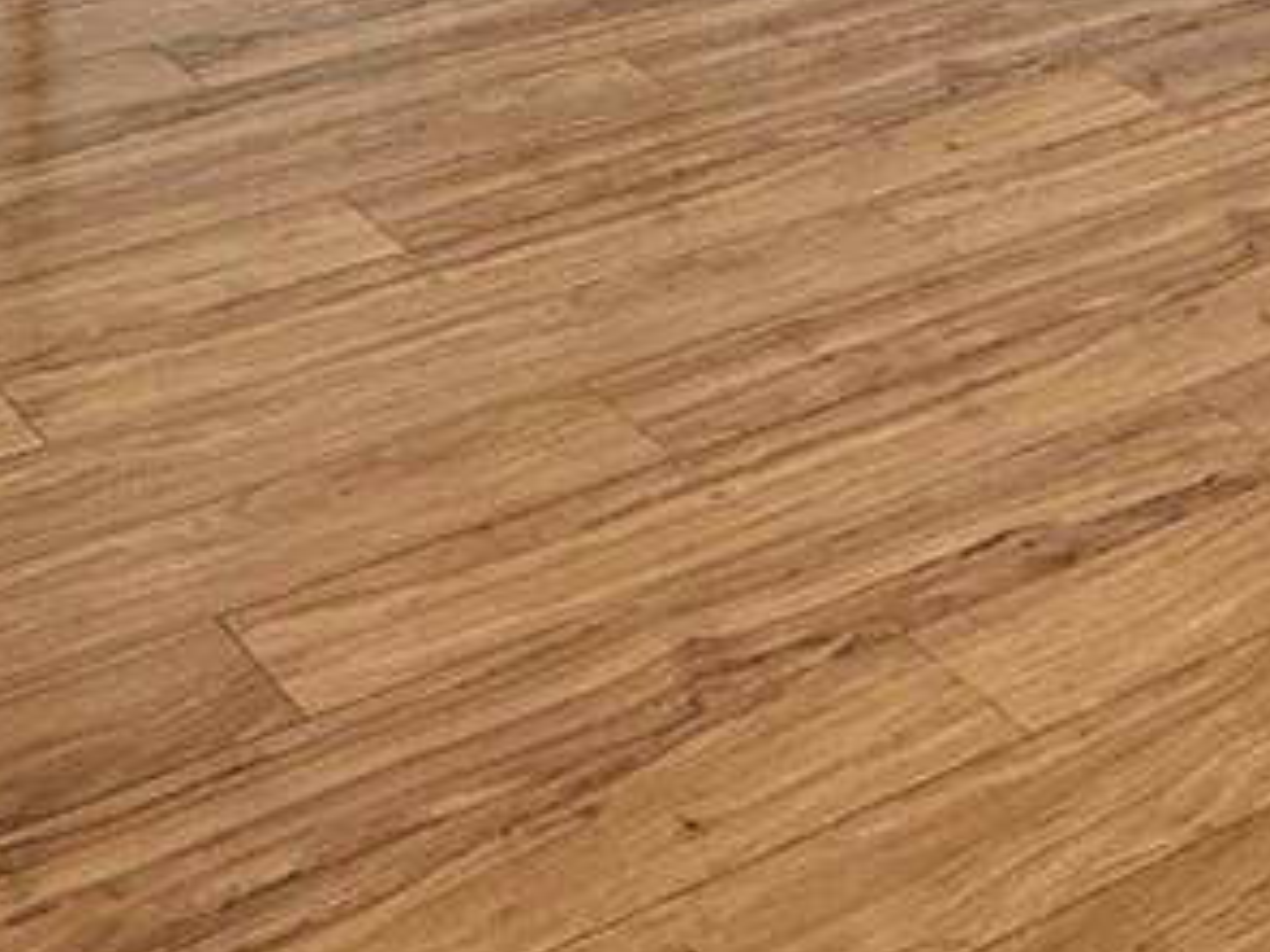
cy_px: -780
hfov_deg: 25.3
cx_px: 288
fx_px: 2787
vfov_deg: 16.2
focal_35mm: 76
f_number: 2.2
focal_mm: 2.22
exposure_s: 1/60
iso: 200
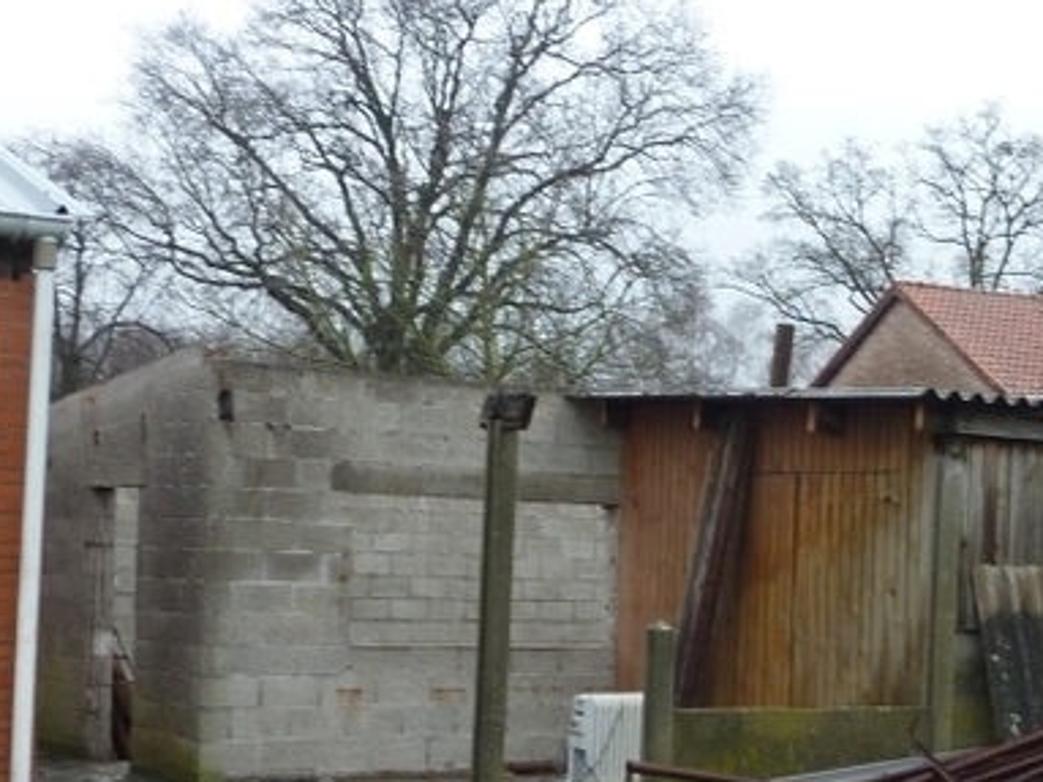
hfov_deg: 27.9
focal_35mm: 69
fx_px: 2078
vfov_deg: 21.1
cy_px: 599
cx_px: 716
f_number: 3.4
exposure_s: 1/30
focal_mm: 5
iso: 80
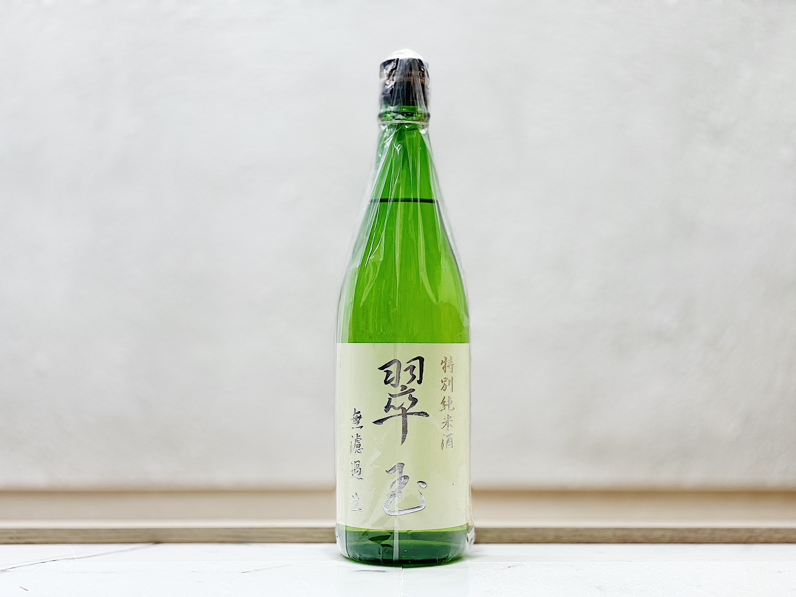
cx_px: 398
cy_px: 298
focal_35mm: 52
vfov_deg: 28.0
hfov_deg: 36.8
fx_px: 1196
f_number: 2
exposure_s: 1/100
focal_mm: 6
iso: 50
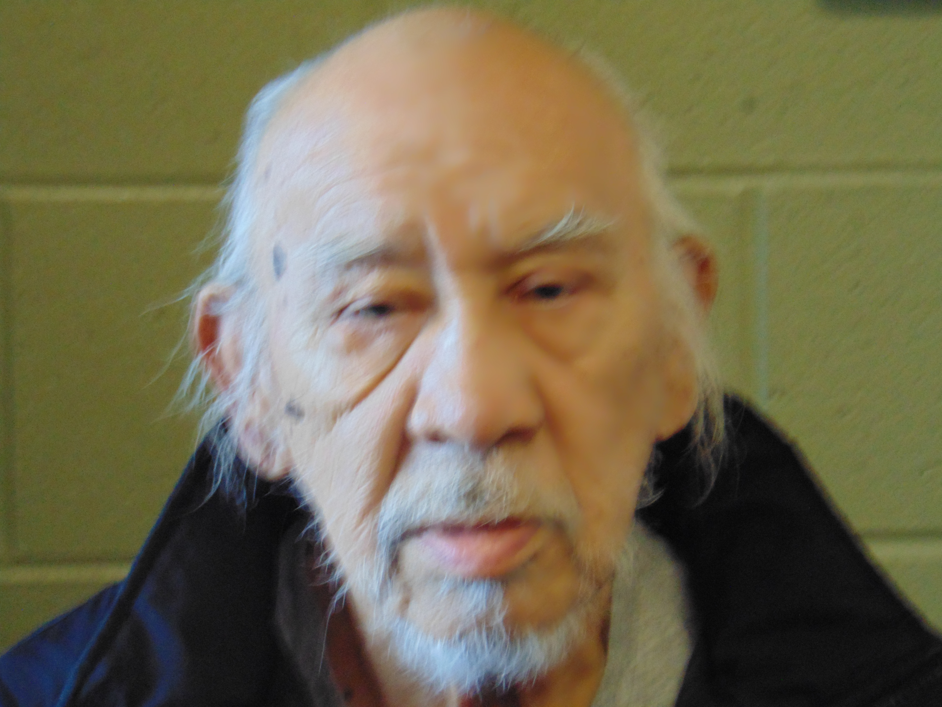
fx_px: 3619
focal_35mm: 133
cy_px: 354
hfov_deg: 14.8
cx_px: 471
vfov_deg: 11.1
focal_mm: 23.9
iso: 400
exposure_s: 1/25
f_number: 4
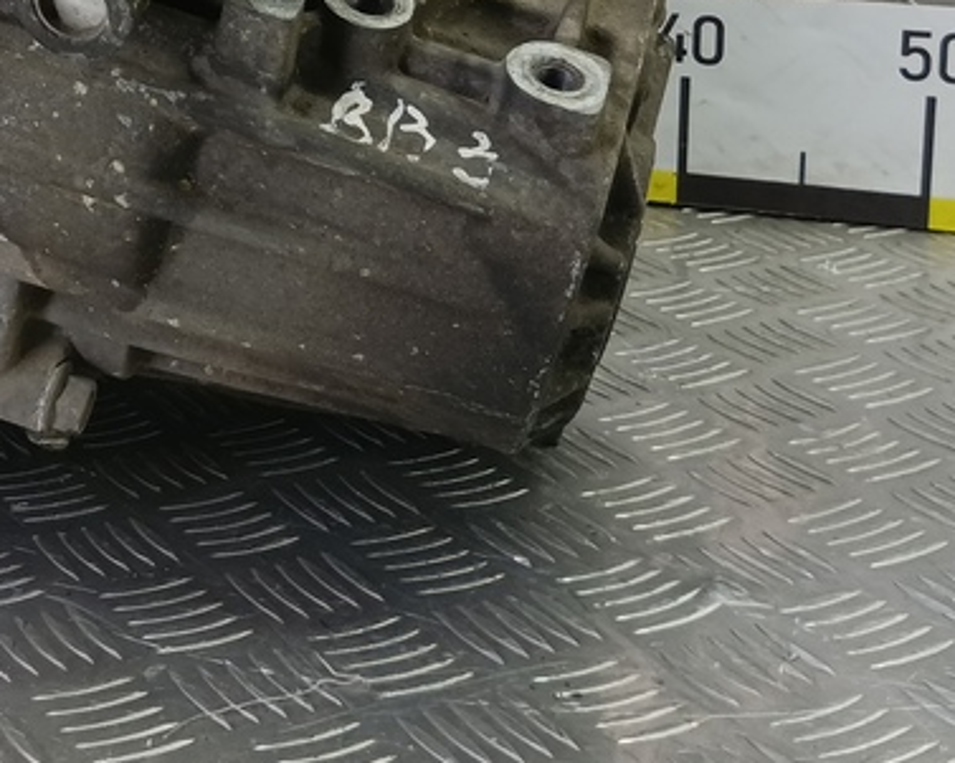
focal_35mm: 61
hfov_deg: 29.0
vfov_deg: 23.0
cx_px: -3
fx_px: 1723
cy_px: -134
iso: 177
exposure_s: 1/50
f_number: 1.6
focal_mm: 4.11
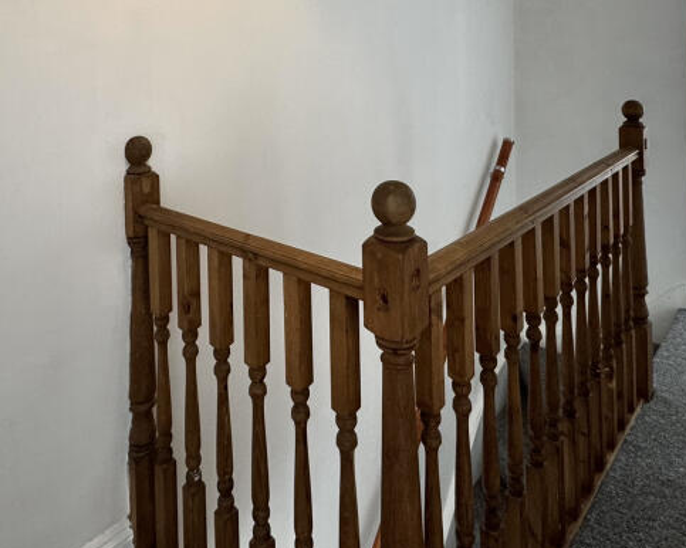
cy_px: 44
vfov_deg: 44.9
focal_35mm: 29
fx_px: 589
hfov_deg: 60.4
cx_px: 318
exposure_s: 1/50
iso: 200
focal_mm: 2.22
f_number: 2.2
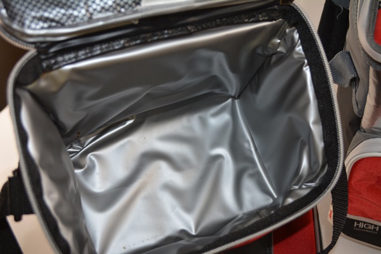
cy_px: 127
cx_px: 190
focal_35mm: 42
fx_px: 444
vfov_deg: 31.9
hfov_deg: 46.4
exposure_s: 1/100
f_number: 4.5
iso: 200
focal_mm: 28
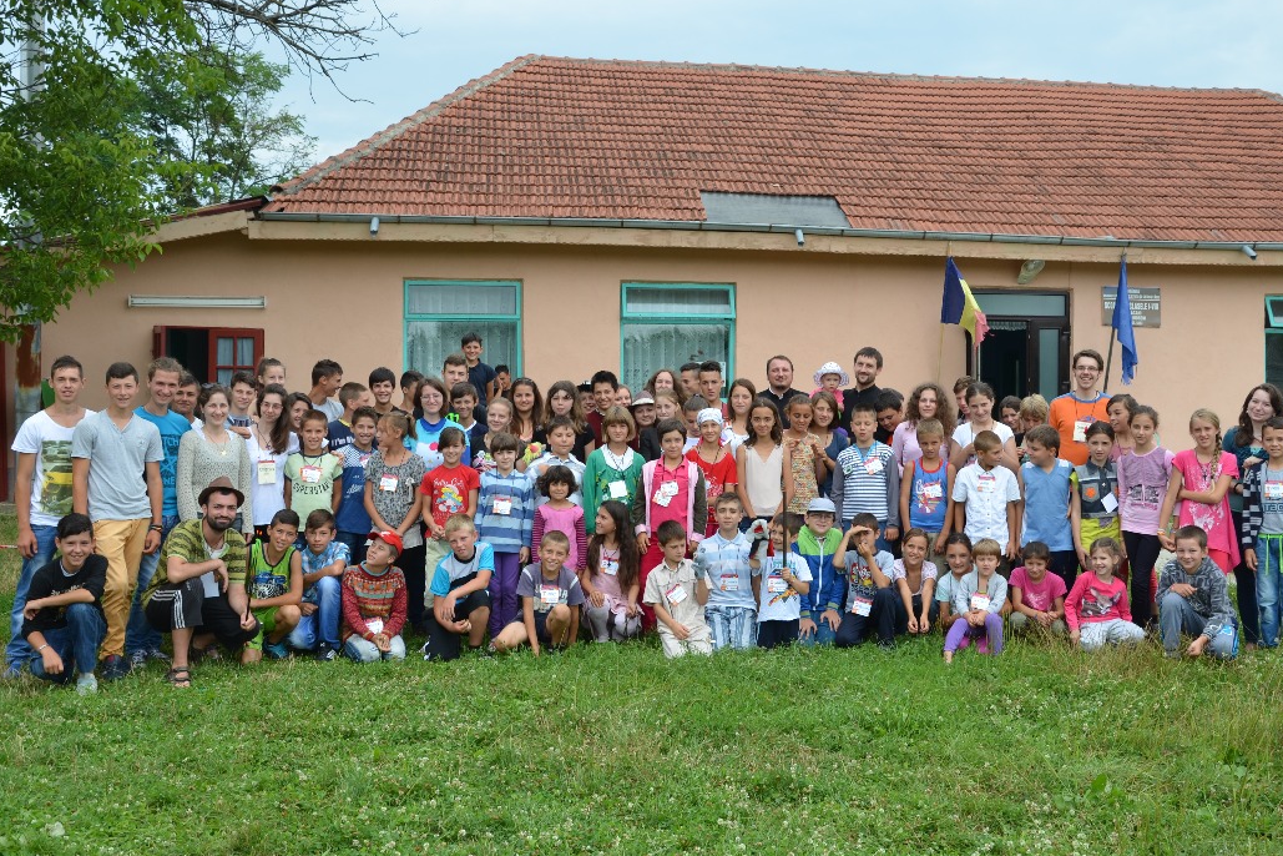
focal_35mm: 42
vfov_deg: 31.9
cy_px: 403
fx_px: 1497
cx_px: 688
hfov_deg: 46.4
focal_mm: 24
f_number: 6.3
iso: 125
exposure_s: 1/160
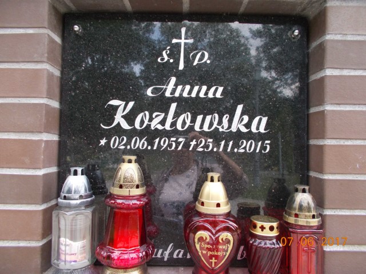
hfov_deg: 67.3
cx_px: 183
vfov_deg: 53.1
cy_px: 137
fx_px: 275
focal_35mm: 26
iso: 200
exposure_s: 1/250
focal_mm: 4.6
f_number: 3.2
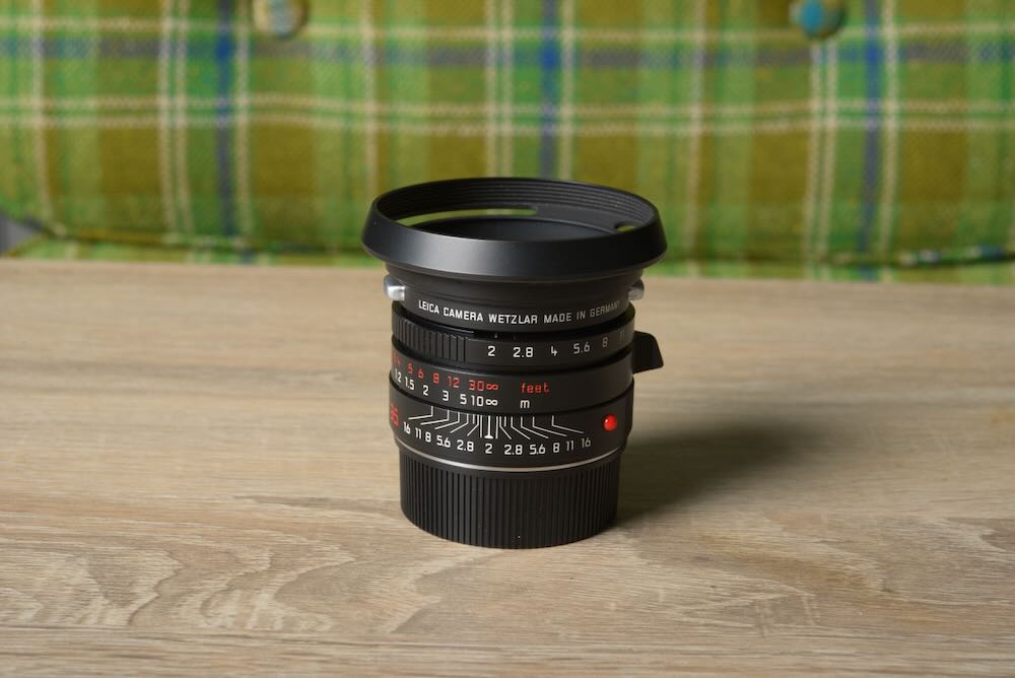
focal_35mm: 60
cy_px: 339
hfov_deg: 33.4
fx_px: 1693
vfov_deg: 22.7
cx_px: 508
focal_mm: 60
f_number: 16
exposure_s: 1/160
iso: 400
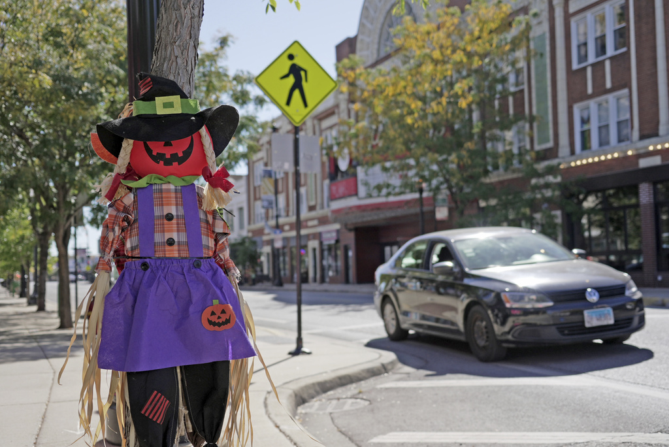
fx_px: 762
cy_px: 224
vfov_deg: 32.7
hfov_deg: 47.4
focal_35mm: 41
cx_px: 334
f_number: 4.5
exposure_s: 1/800
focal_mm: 41
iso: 125
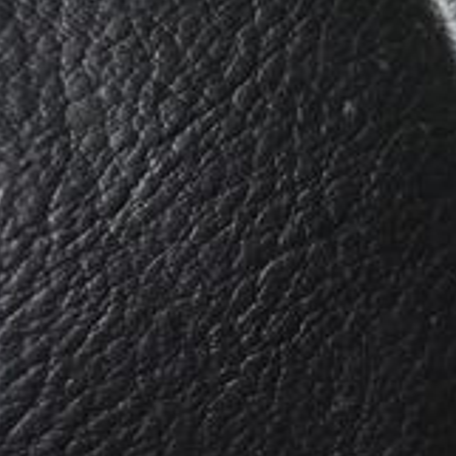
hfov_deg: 12.7
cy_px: 261
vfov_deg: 14.3
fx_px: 1818
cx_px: 878
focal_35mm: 122
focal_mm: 18
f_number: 3.5
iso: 3200
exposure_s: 1/80
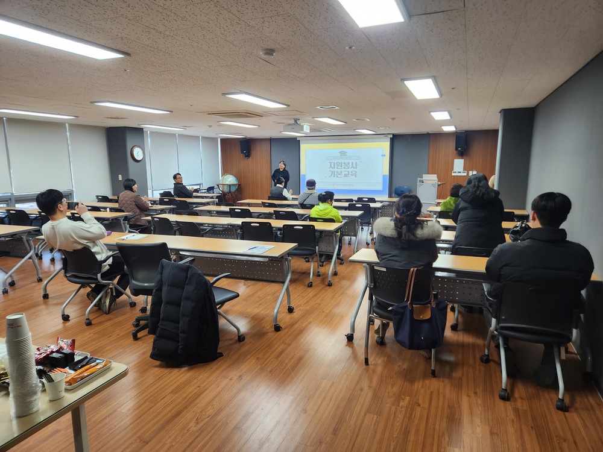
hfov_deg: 73.9
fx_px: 401
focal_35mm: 23
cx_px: 302
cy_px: 226
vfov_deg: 58.9
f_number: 1.8
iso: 160
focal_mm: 5.4
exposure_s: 1/120
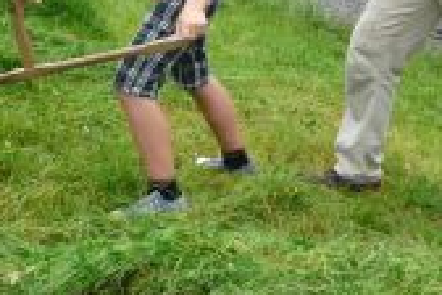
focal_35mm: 124
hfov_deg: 16.5
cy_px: 0
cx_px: 129
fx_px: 1522
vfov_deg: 11.0
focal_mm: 8.5
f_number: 4.2
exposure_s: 1/250
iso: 100
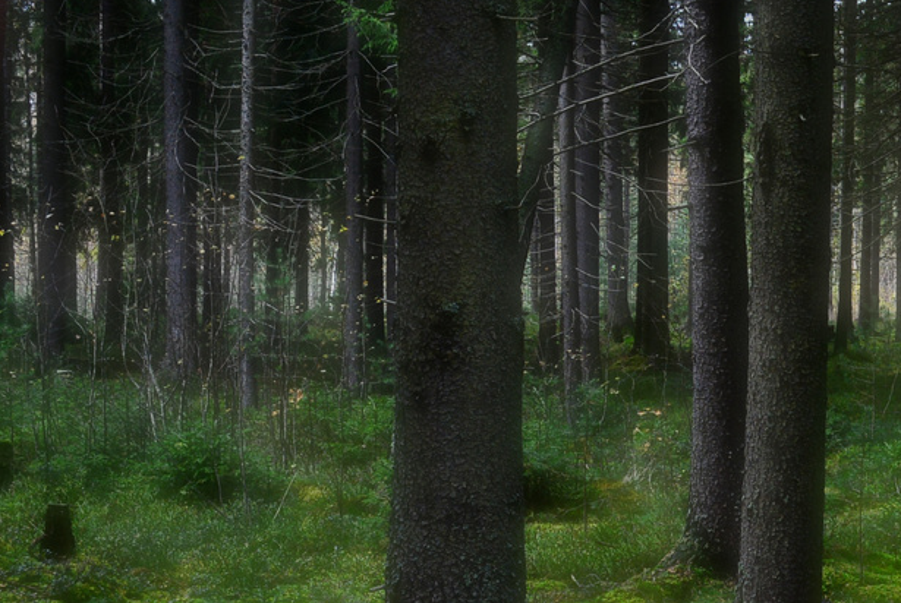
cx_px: 1014
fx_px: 2281
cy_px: 418
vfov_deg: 15.0
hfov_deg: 21.1
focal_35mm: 91
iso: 200
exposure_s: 1/60
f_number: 7.1
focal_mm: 15
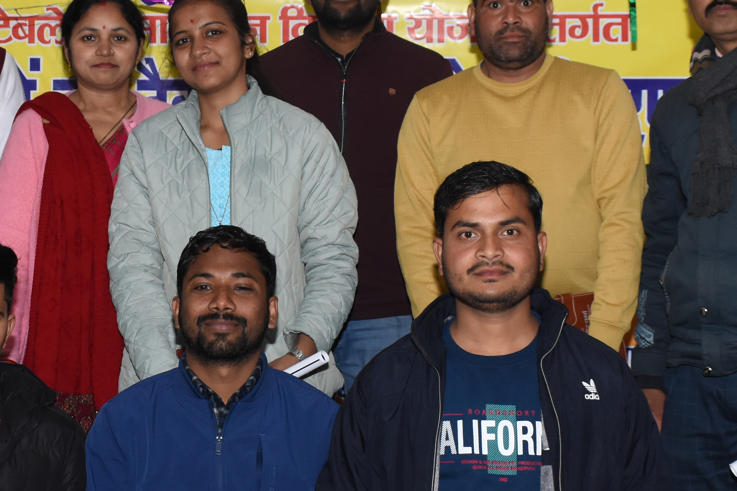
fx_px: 1781
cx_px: 174
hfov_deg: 23.1
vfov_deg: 15.7
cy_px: 298
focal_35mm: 87
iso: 800
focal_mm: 24
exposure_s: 1/125
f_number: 5
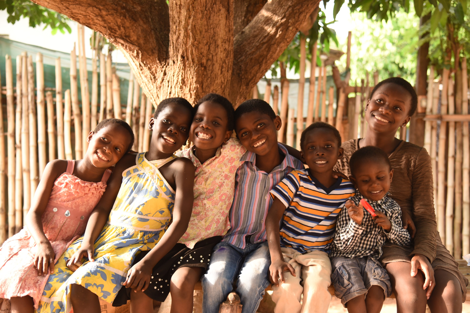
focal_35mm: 50
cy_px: 156
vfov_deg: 27.0
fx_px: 653
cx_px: 235
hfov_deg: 39.6
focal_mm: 50
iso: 1000
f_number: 4
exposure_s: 1/200
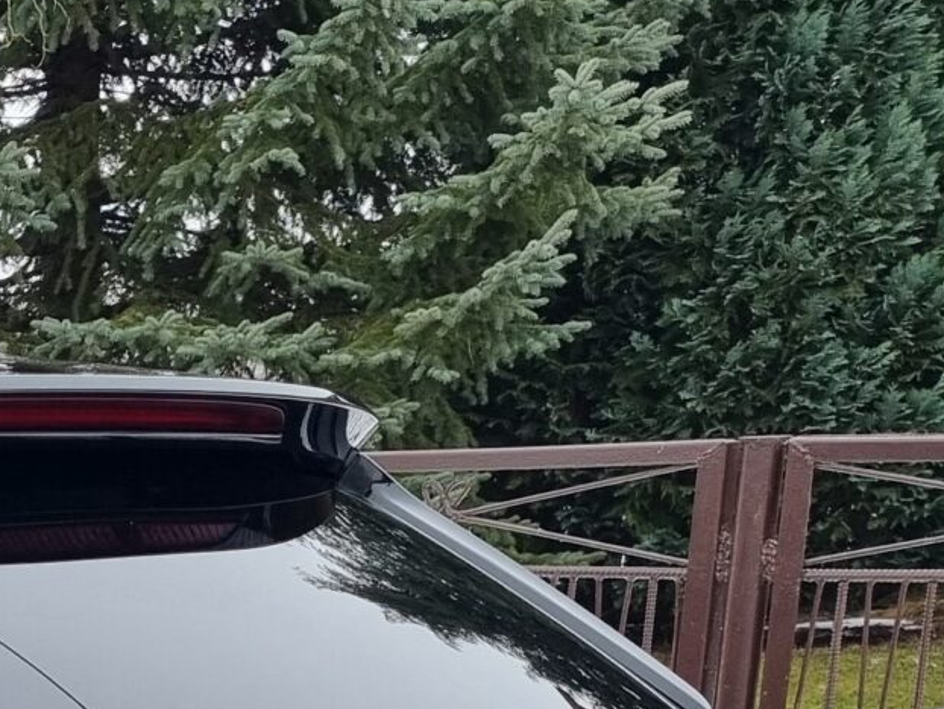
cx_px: -484
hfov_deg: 16.7
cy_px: 1436
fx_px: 2919
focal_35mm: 107
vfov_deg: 12.2
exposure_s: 1/260
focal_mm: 5.4
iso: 50
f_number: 1.8
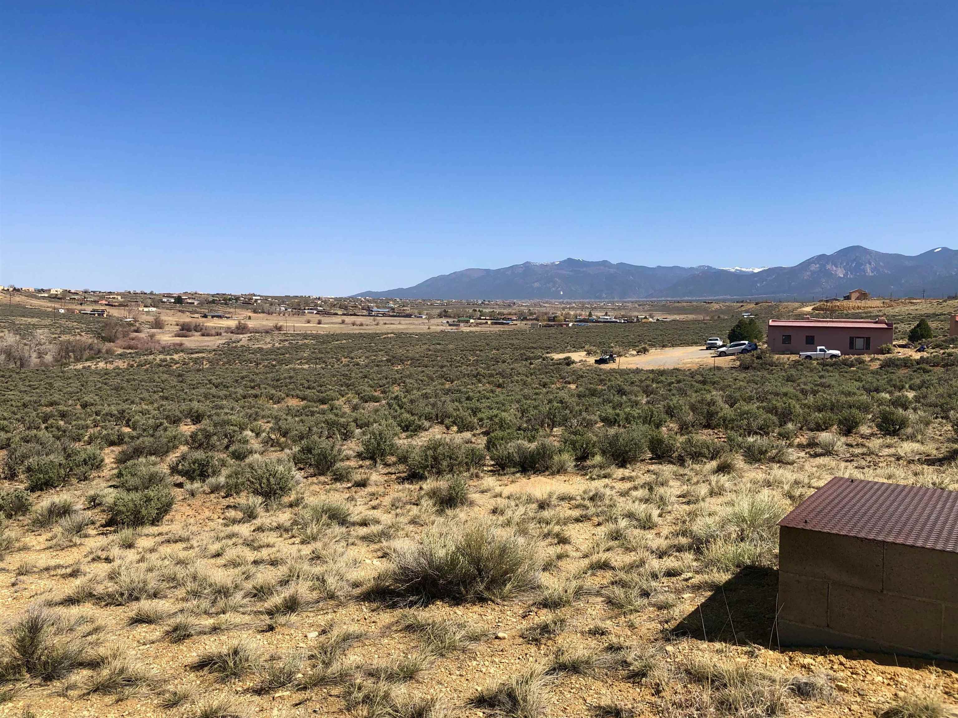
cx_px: 479
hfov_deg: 63.5
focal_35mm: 28
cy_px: 359
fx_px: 775
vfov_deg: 49.7
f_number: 1.8
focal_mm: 3.99
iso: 20
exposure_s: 1/2433
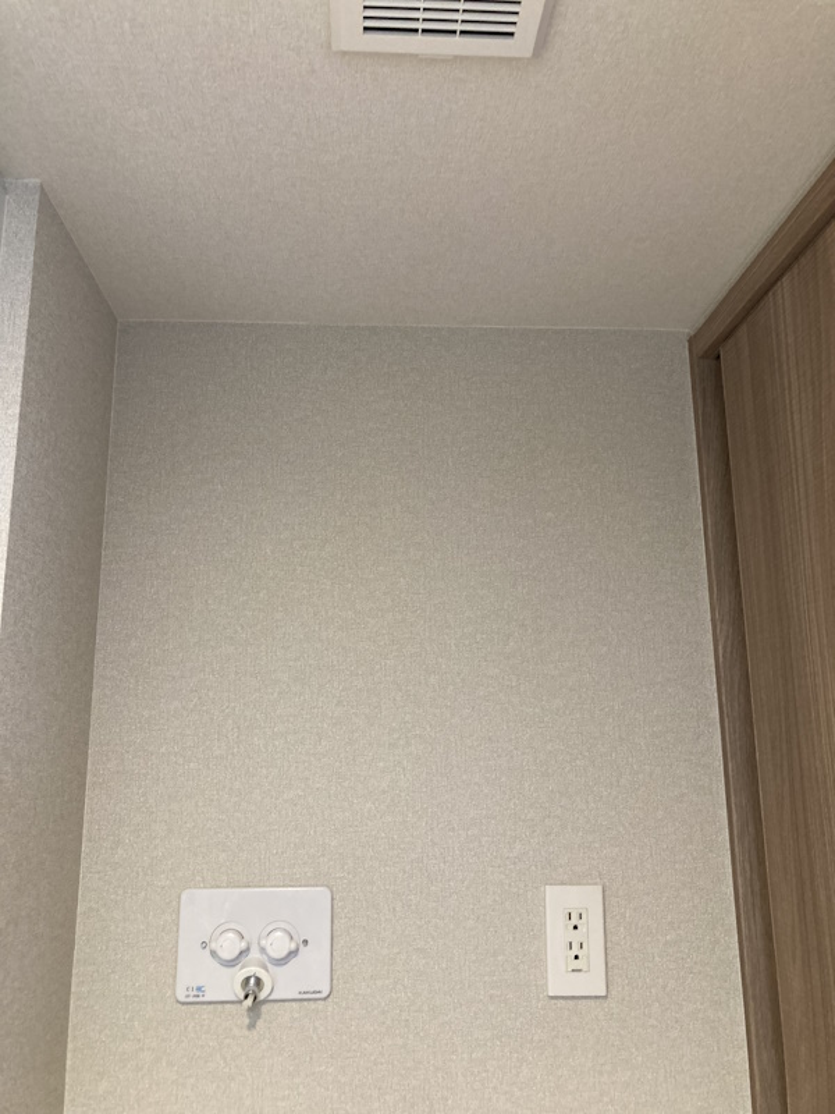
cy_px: 557
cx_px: 418
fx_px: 901
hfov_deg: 49.7
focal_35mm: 28
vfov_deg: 63.4
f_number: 1.8
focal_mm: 3.99
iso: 160
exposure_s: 1/50
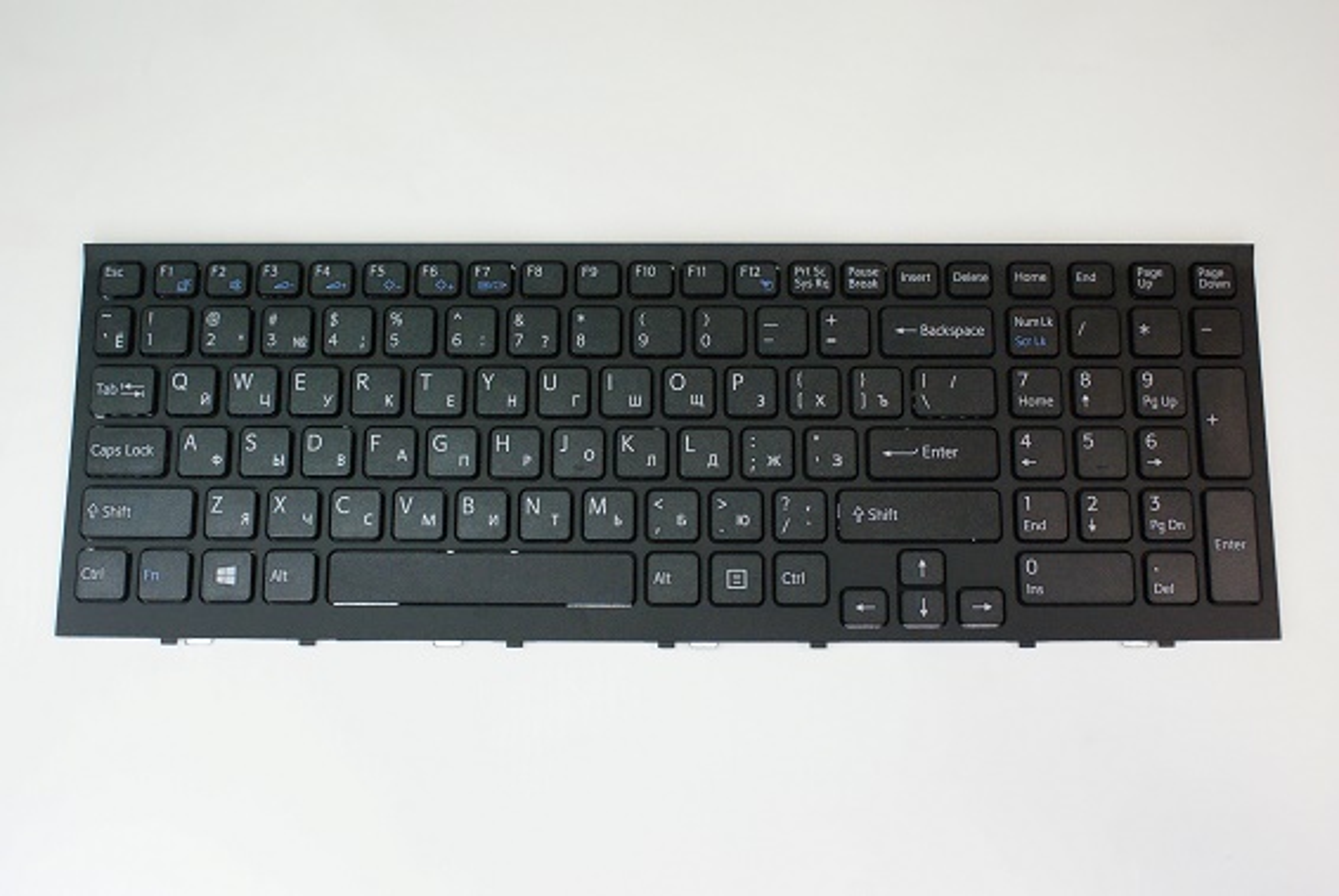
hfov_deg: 46.3
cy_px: 448
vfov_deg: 32.0
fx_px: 1564
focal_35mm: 42
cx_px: 670
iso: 1600
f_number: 5
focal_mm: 28
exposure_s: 1/160
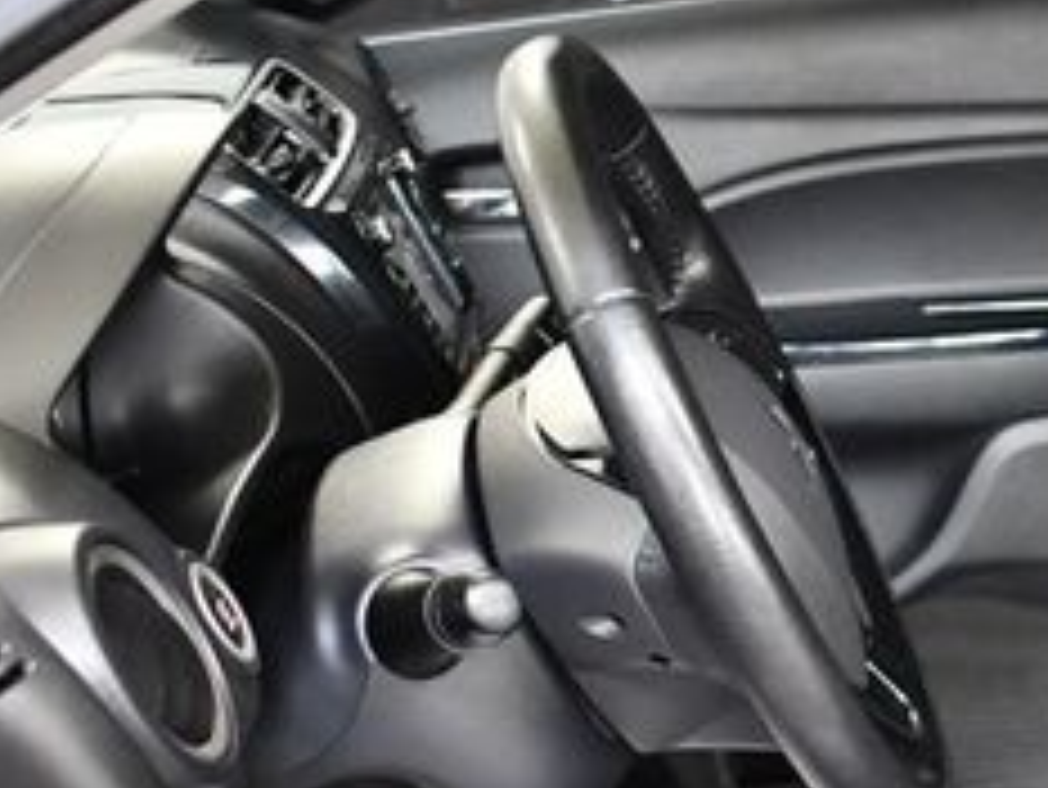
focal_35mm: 95
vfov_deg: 15.5
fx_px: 2878
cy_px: 531
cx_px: 1399
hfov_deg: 19.0
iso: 3200
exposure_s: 1/80
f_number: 3.5
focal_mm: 18
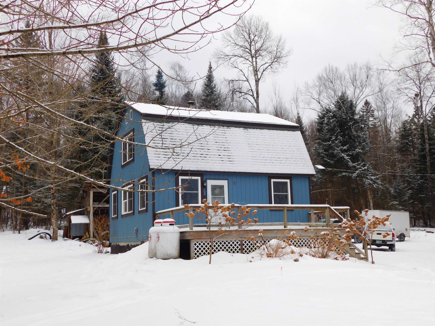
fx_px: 503
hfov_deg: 46.8
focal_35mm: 40
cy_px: 163
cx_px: 218
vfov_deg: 36.0
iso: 125
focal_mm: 7.1
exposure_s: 1/320
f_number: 3.6
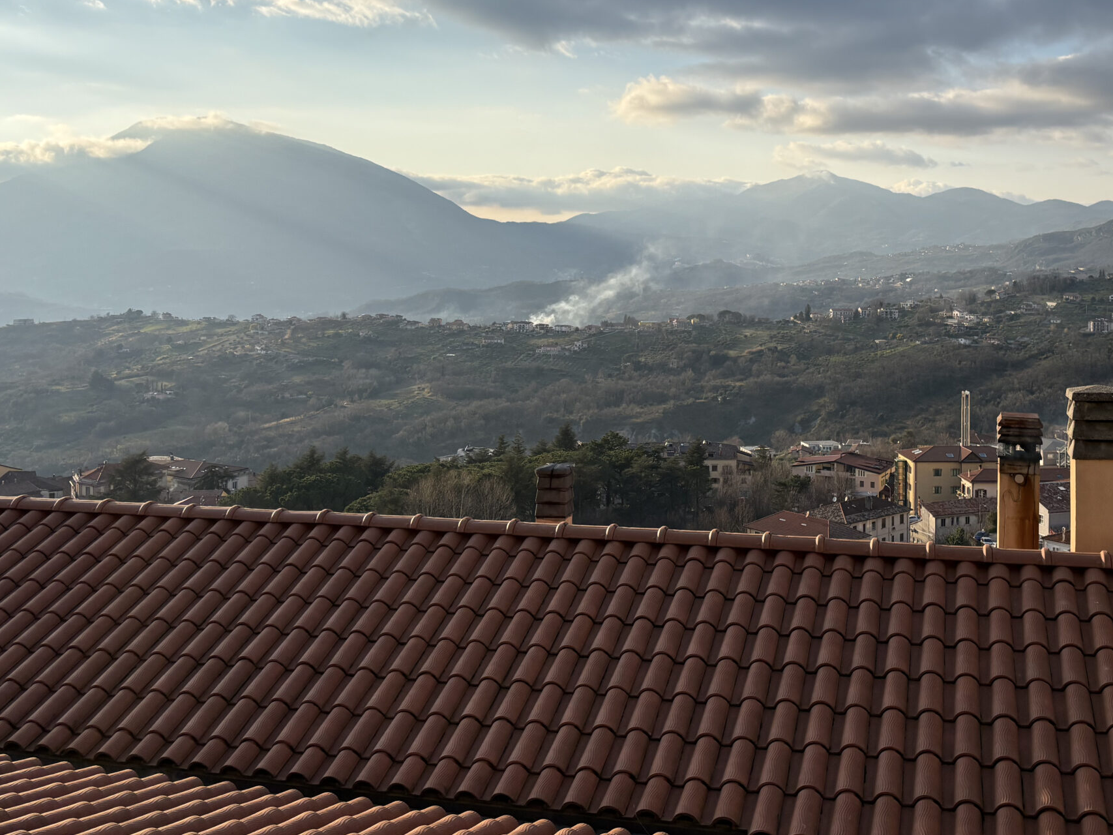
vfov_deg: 36.4
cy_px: 269
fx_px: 1254
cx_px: 683
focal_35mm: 39
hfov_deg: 47.5
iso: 50
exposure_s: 1/4255
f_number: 1.6
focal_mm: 5.96
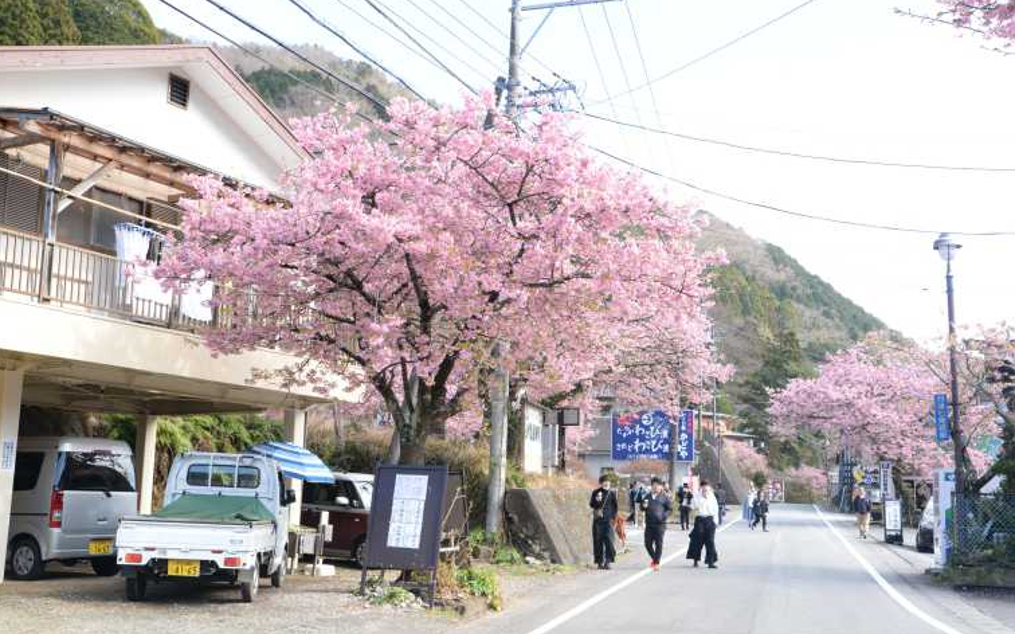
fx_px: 1134
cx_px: 506
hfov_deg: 48.2
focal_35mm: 41
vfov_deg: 31.2
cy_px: 335
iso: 800
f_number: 11
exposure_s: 1/200
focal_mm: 40
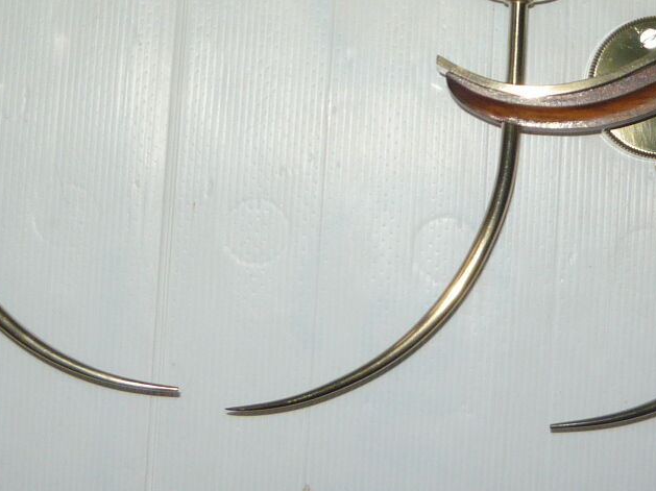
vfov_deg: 16.9
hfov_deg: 23.3
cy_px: -76
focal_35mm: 84
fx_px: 1591
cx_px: 269
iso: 100
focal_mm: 5.5
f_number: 2.8
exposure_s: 1/30
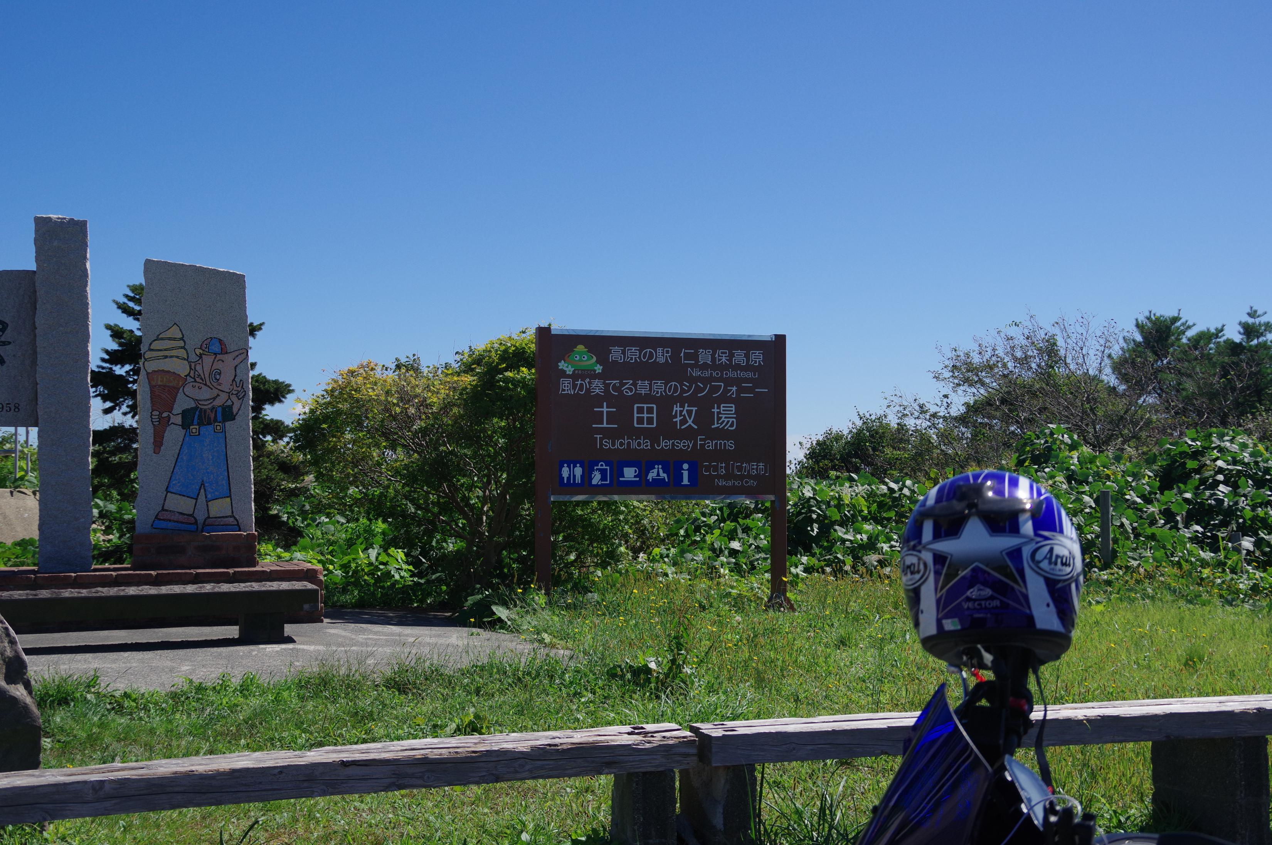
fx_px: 1641
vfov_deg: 28.9
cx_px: 636
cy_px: 422
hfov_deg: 42.4
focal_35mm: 46
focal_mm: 31
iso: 200
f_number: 5.6
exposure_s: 1/750
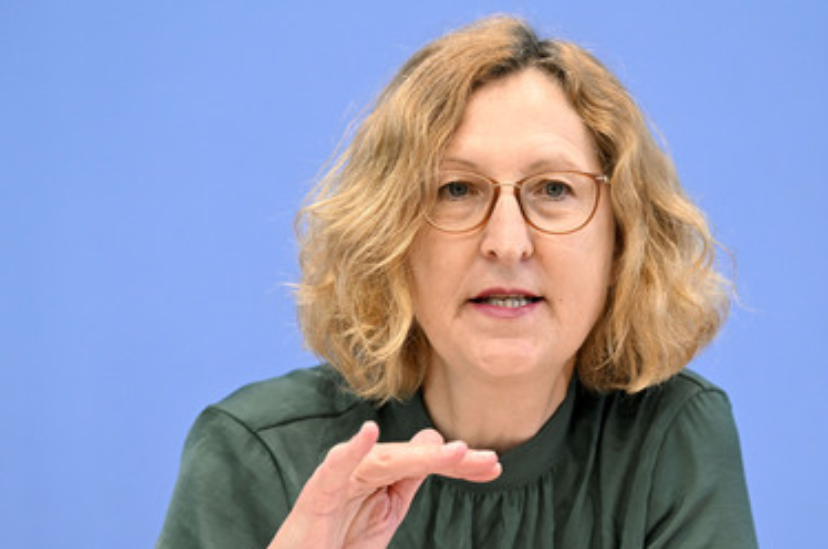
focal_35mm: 163
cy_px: 325
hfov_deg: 12.6
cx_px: 459
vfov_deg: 8.4
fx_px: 3743
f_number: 4
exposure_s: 1/800
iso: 3200
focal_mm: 135
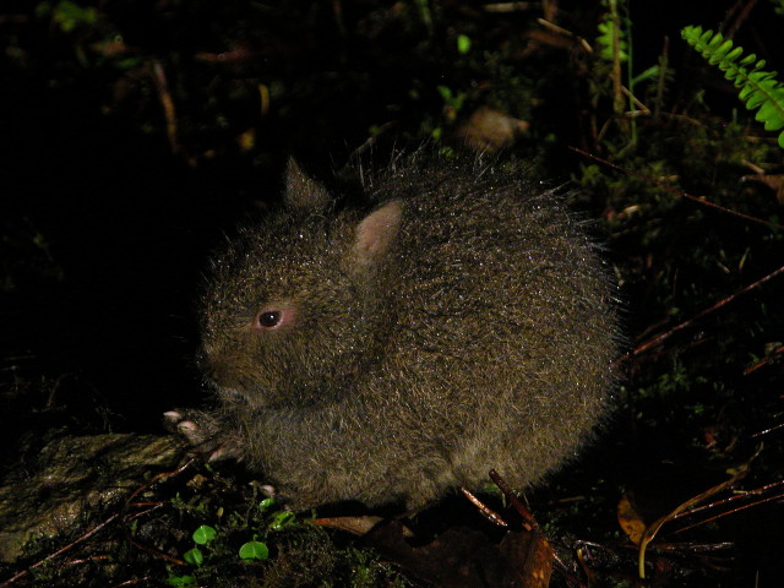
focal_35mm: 161
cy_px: 294
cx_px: 392
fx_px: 3646
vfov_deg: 9.2
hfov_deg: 12.3
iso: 400
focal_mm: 41.1
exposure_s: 1/8
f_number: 3.9
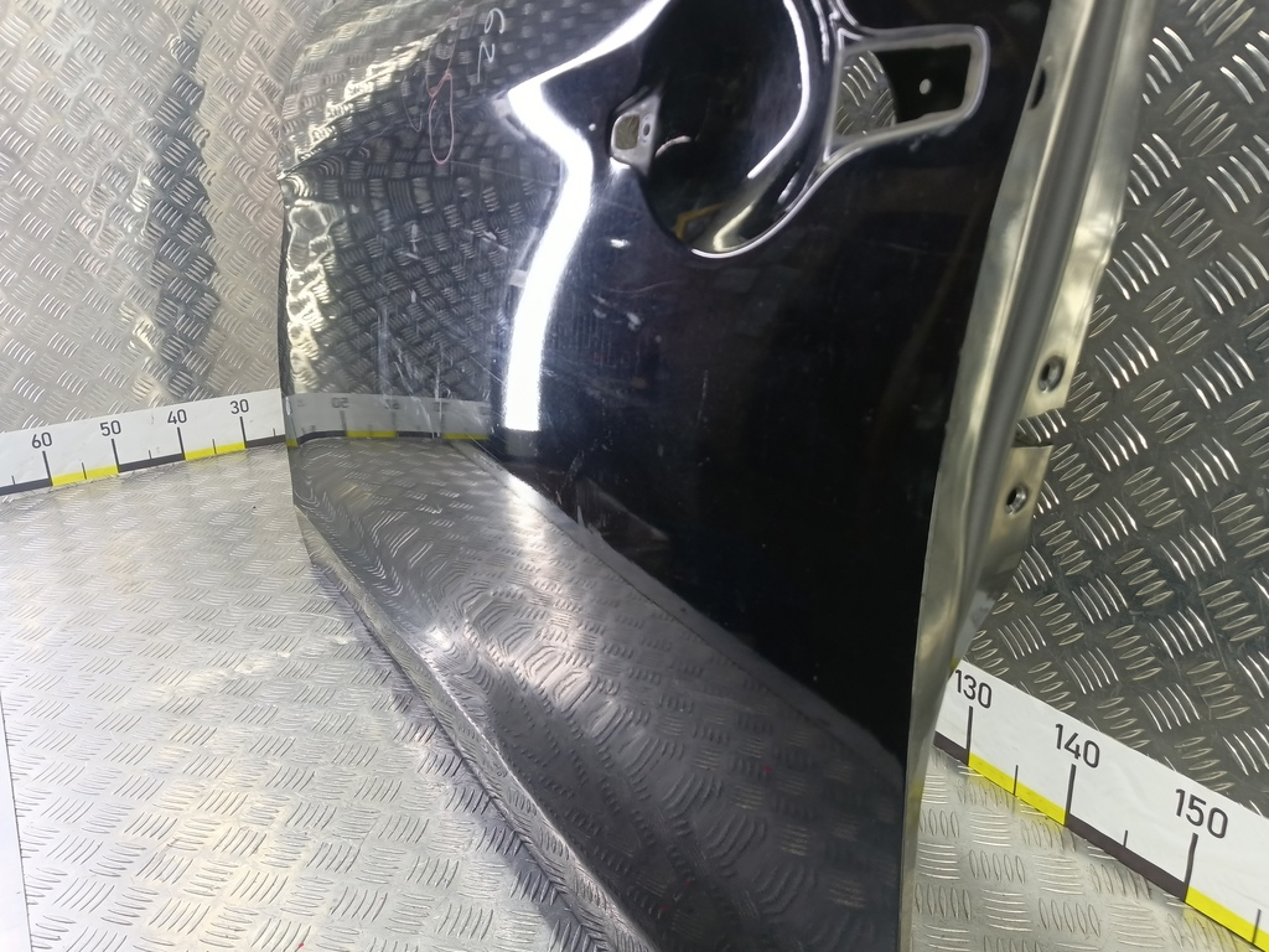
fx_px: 843
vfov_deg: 58.9
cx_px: 634
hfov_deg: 73.9
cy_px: 476
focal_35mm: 23
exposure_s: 1/33.3
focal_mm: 4.11
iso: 175
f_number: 1.6
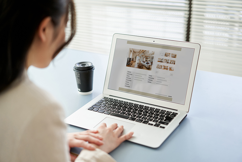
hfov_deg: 36.2
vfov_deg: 24.6
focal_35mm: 55
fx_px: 370
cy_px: 81
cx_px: 121
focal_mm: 55
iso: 320
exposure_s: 1/80
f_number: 2
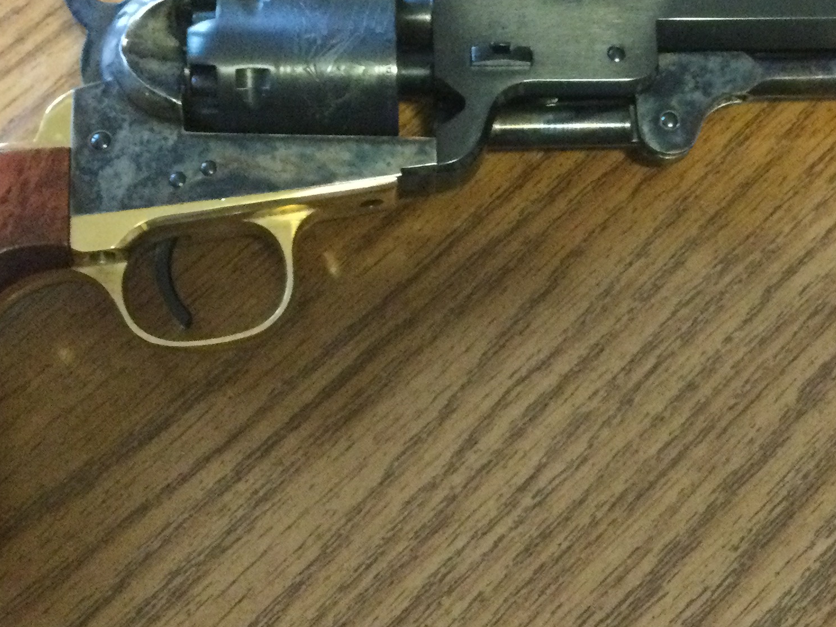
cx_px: 535
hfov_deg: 28.4
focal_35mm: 68
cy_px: 281
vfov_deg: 21.6
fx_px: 1642
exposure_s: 1/15
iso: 250
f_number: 2.4
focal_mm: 3.3
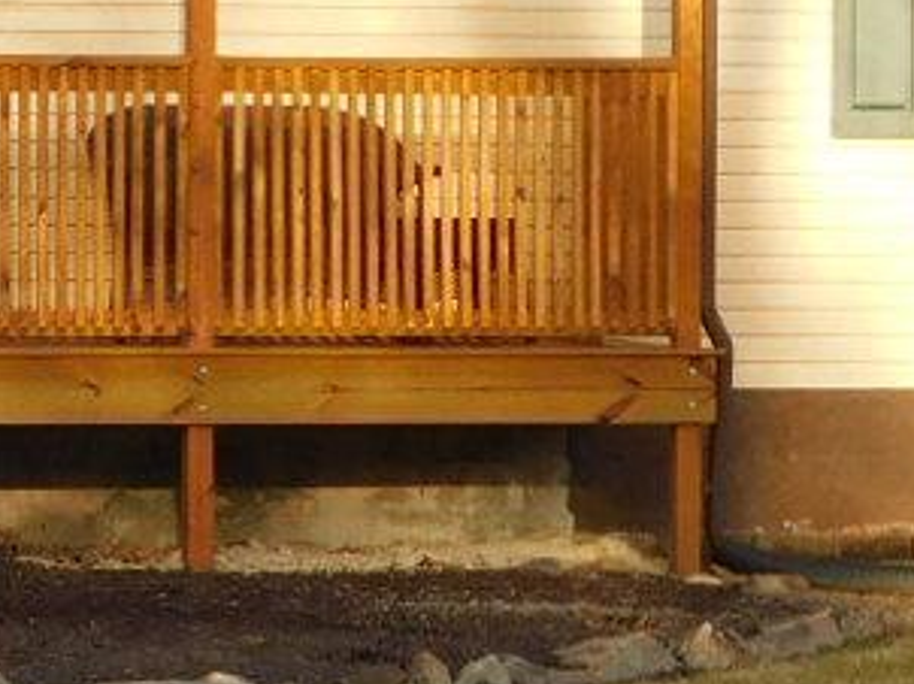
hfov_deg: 9.1
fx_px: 5593
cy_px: 257
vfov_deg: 7.0
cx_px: -508
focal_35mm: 212
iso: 125
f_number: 3.6
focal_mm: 7.1
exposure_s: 1/320
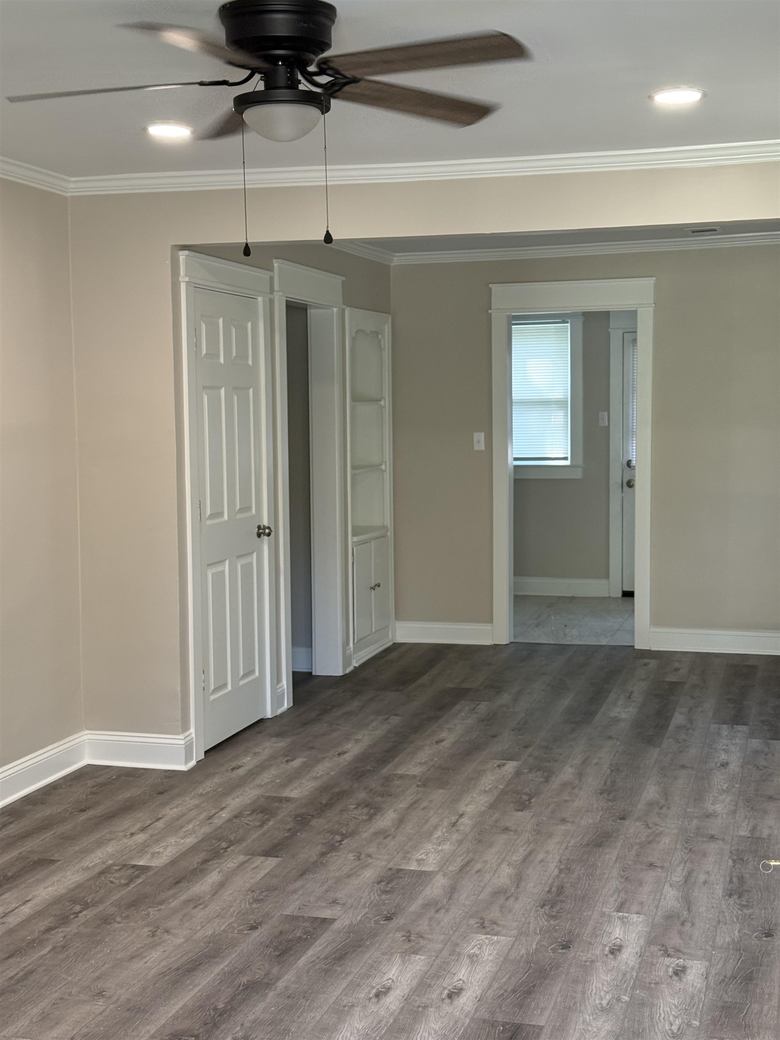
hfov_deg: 30.3
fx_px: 1442
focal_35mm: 48
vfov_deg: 39.7
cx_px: 390
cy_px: 520
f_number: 1.78
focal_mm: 6.76
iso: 125
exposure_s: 1/92
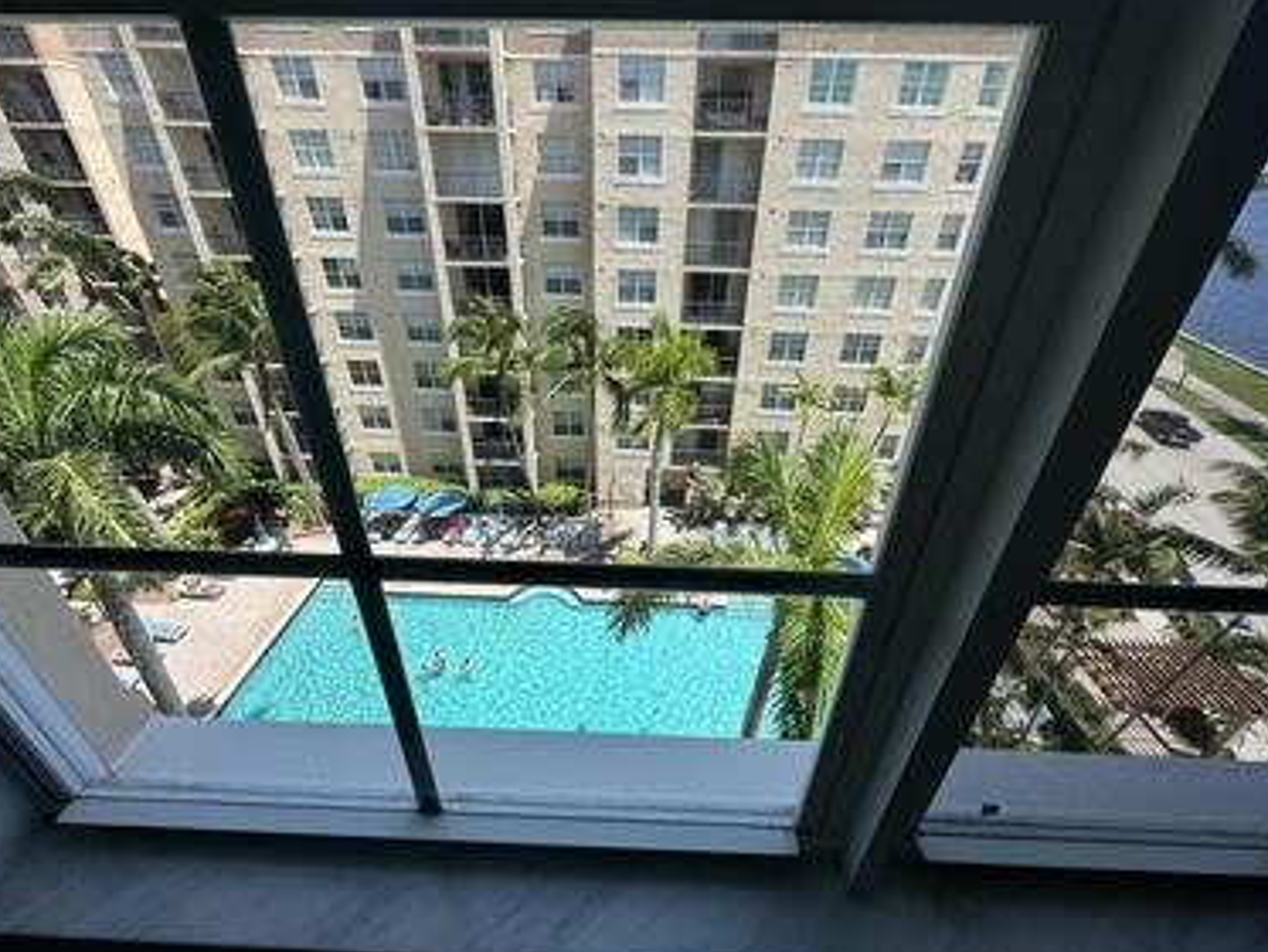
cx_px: 629
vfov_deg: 81.8
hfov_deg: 98.2
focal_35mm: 15
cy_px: 476
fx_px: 550
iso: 50
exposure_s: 1/1715
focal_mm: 2.22
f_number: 2.2
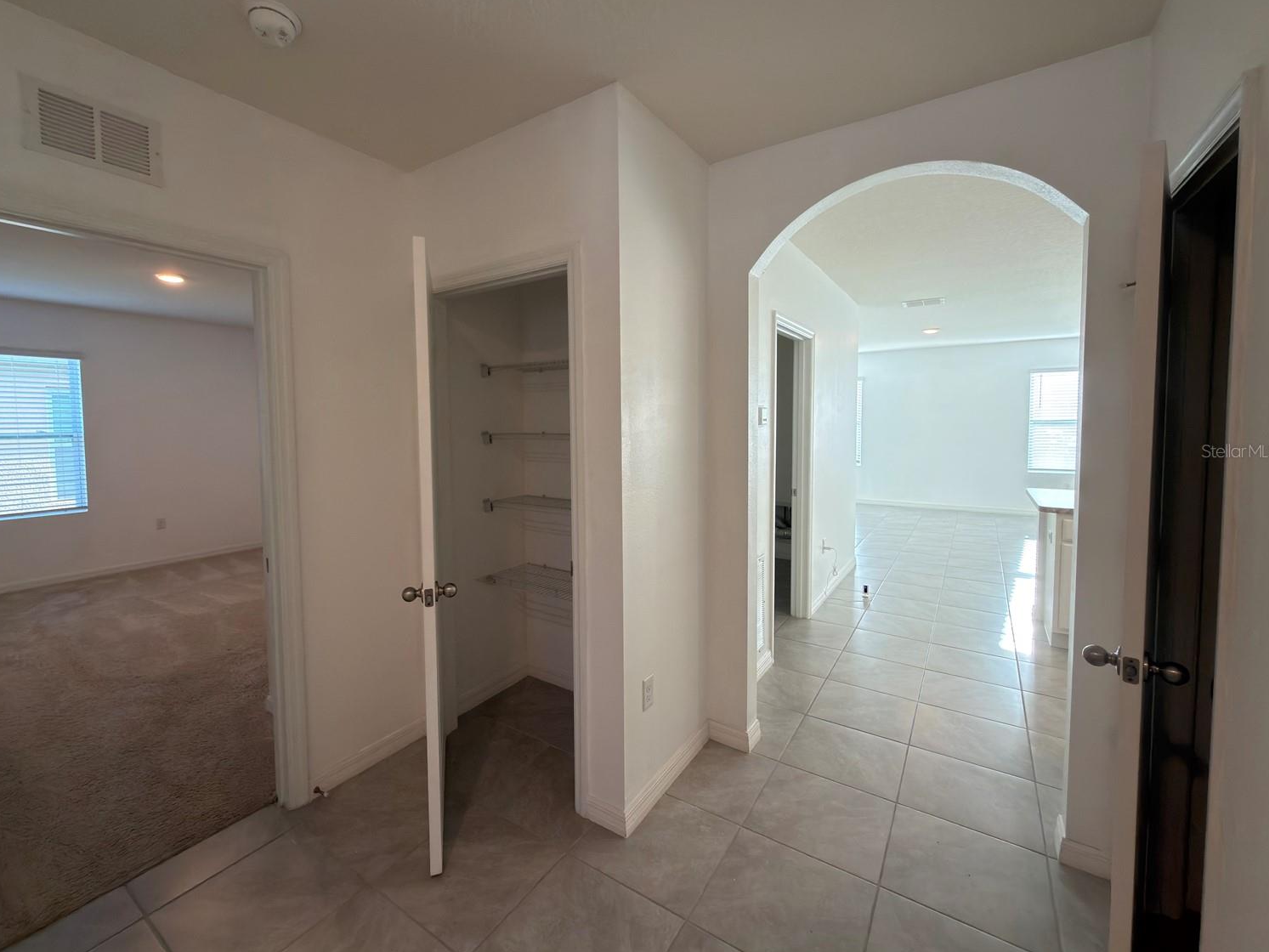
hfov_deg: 98.1
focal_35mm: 15
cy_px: 450
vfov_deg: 81.7
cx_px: 602
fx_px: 550
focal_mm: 2.22
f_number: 2.2
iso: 80
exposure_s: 1/60
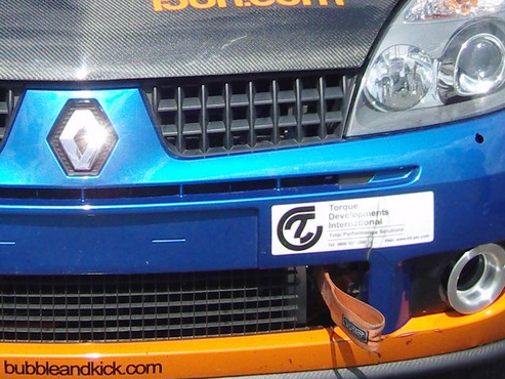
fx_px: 2510
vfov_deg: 8.6
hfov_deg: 11.5
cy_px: -38
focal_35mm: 172
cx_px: 175
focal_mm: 11.5
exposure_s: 1/400
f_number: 8.7
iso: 200
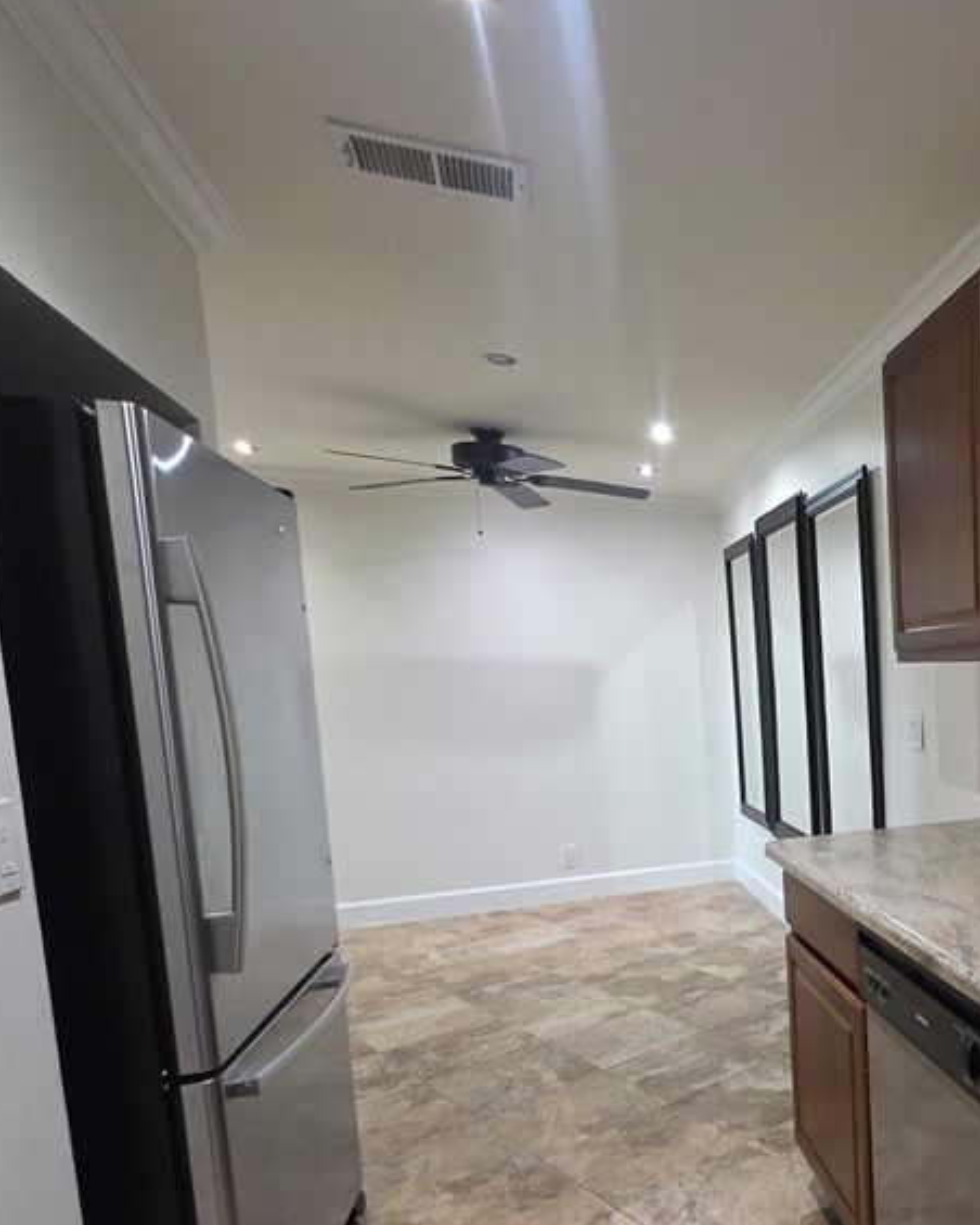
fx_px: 834
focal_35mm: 23
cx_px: 991
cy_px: 774
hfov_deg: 49.2
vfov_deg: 71.3
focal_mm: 2.2
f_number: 1.9
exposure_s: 1/60
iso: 500
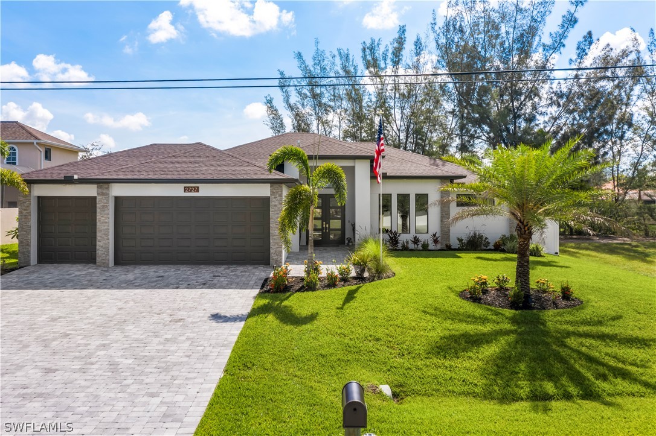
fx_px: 510
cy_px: 218
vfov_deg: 46.4
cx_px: 328
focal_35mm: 28
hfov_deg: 65.5
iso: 100
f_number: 4
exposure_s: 1/80
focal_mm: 10.26
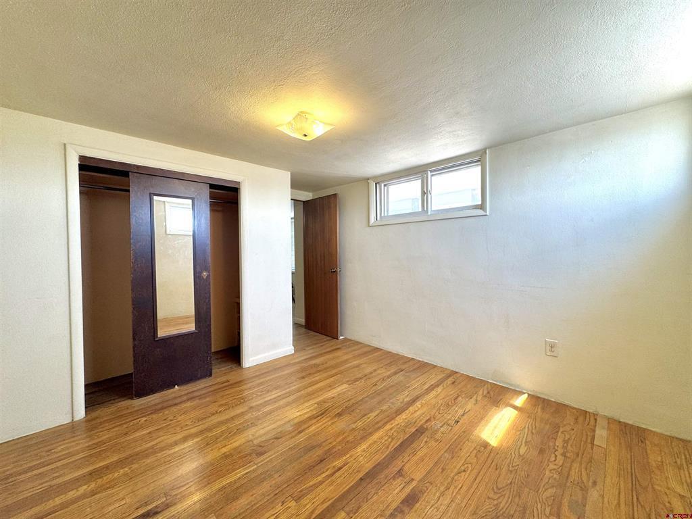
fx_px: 280
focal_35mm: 14
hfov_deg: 102.1
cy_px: 260
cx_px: 346
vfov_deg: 85.7
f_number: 2.2
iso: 125
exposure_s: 1/120
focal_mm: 2.22
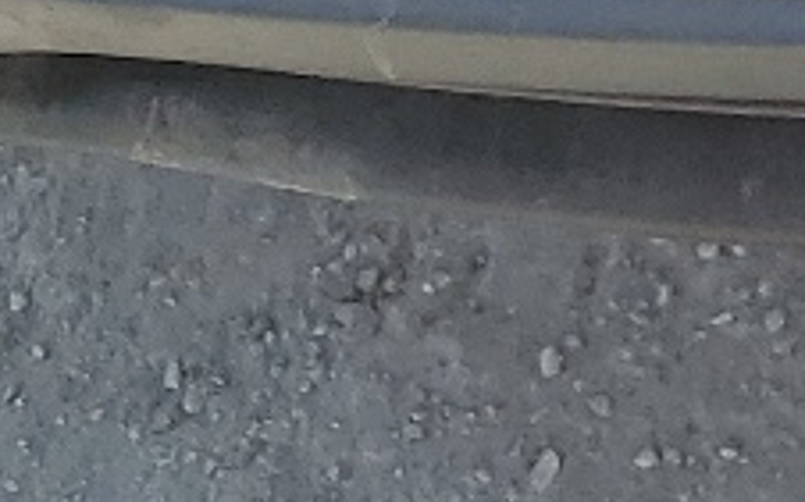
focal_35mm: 195
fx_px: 4276
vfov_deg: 5.8
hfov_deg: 9.9
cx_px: 1699
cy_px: -1502
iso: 50
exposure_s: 1/1667
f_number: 1.5
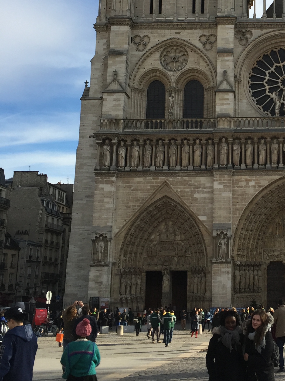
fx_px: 637
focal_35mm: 58
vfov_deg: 32.8
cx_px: 276
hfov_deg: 24.2
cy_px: 116
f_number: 2.2
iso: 32
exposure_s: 1/1412
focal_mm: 4.15
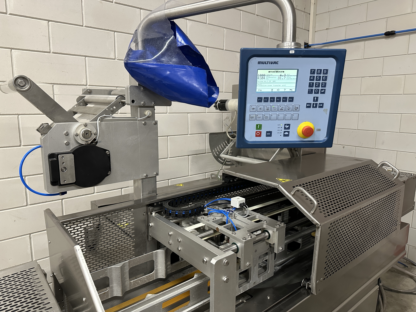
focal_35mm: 24
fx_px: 288
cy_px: 156
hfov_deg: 71.6
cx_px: 208
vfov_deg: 56.8
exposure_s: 1/50
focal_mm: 6.86
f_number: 1.78
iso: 500
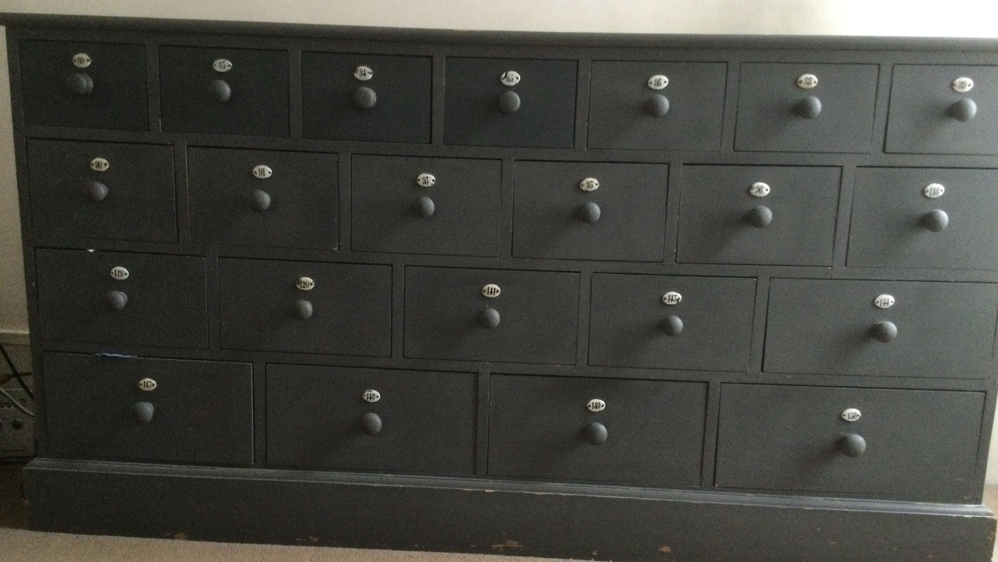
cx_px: 501
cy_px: 316
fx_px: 900
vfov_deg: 34.6
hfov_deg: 58.0
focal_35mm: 34
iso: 250
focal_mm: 3.3
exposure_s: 1/17
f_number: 2.4
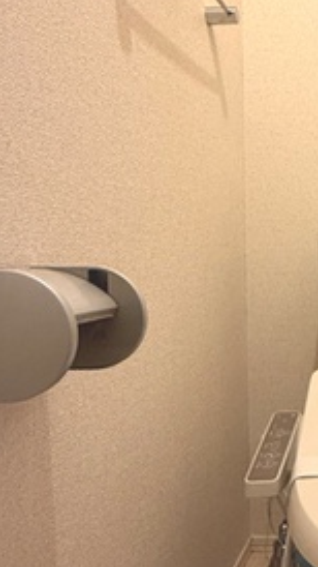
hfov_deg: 26.3
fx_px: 585
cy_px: 275
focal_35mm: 39
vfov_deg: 51.6
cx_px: 404
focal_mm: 2.22
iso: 320
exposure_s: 1/100
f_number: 2.2
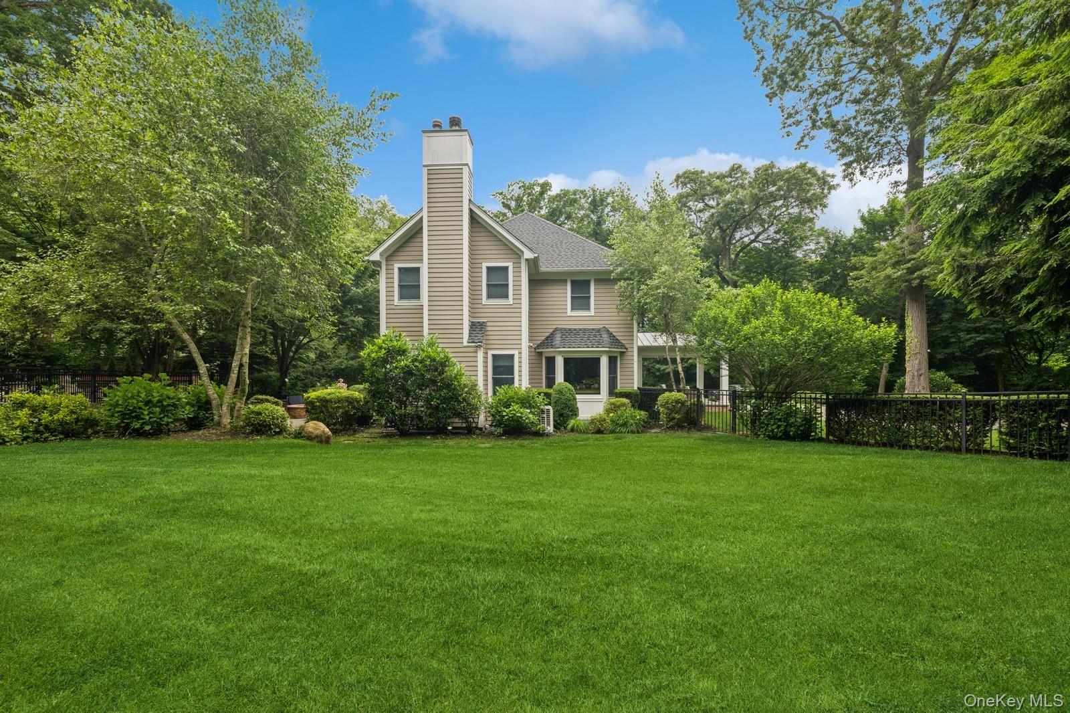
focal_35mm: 14
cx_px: 535
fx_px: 416
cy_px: 356
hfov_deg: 104.3
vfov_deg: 81.2
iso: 100
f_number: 11
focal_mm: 14
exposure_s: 1/25
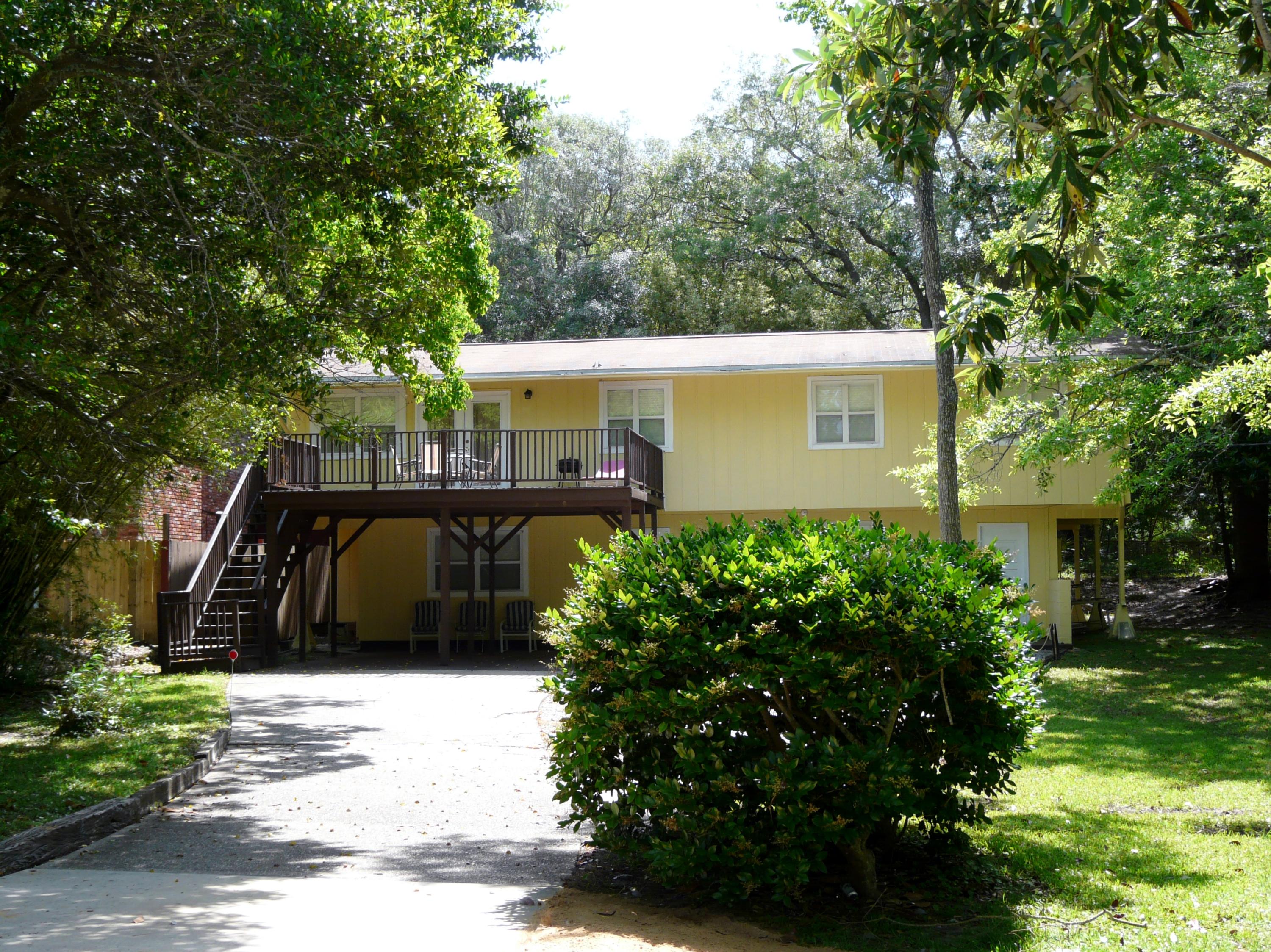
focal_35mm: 46
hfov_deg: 41.3
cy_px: 476
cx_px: 636
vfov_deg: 31.5
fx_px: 1688
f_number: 4
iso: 100
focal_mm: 7.5
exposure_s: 1/200
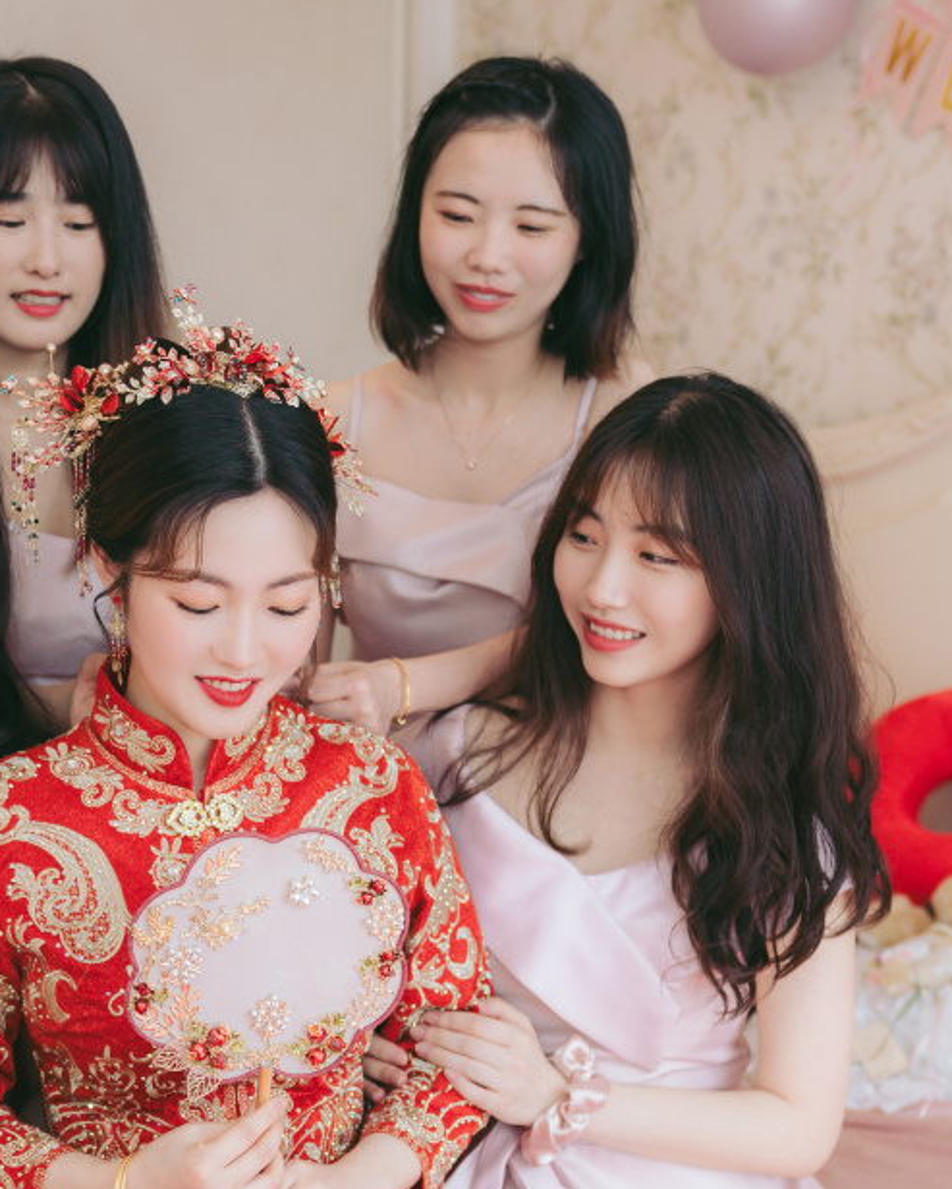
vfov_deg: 29.2
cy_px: 874
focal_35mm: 64
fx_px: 2253
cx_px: 255
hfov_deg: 23.6
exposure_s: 1/125
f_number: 2.8
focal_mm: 35
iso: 500
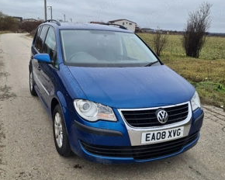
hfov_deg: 51.5
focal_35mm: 35
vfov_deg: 42.2
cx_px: 113
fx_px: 233
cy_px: 84
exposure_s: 1/526
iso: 50
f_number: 1.8
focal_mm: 5.4
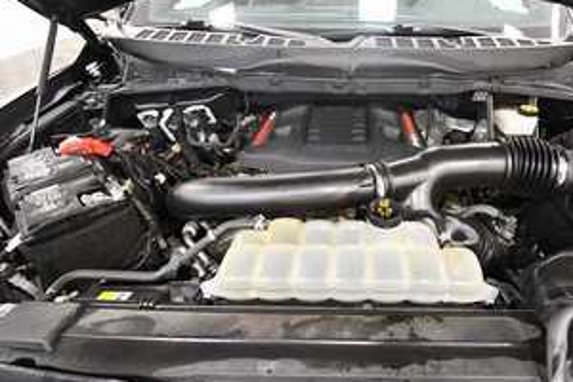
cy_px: 173
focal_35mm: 20
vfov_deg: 61.8
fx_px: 318
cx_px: 351
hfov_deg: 82.7
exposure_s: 1/125
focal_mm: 10
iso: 2800
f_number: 4.5
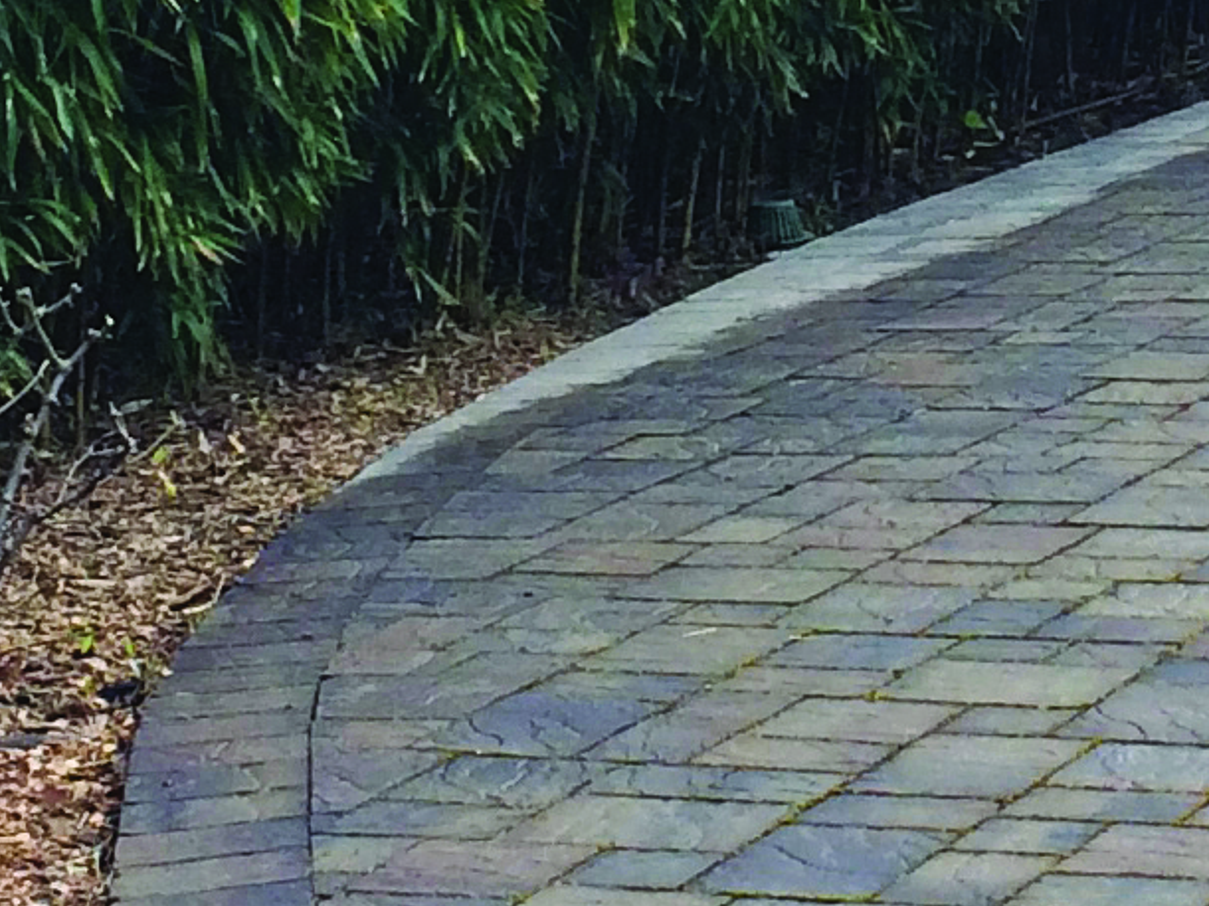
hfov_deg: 12.7
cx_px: 944
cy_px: -226
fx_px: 5412
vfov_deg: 9.4
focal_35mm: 155
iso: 32
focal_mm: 4.15
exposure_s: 1/304
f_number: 2.2
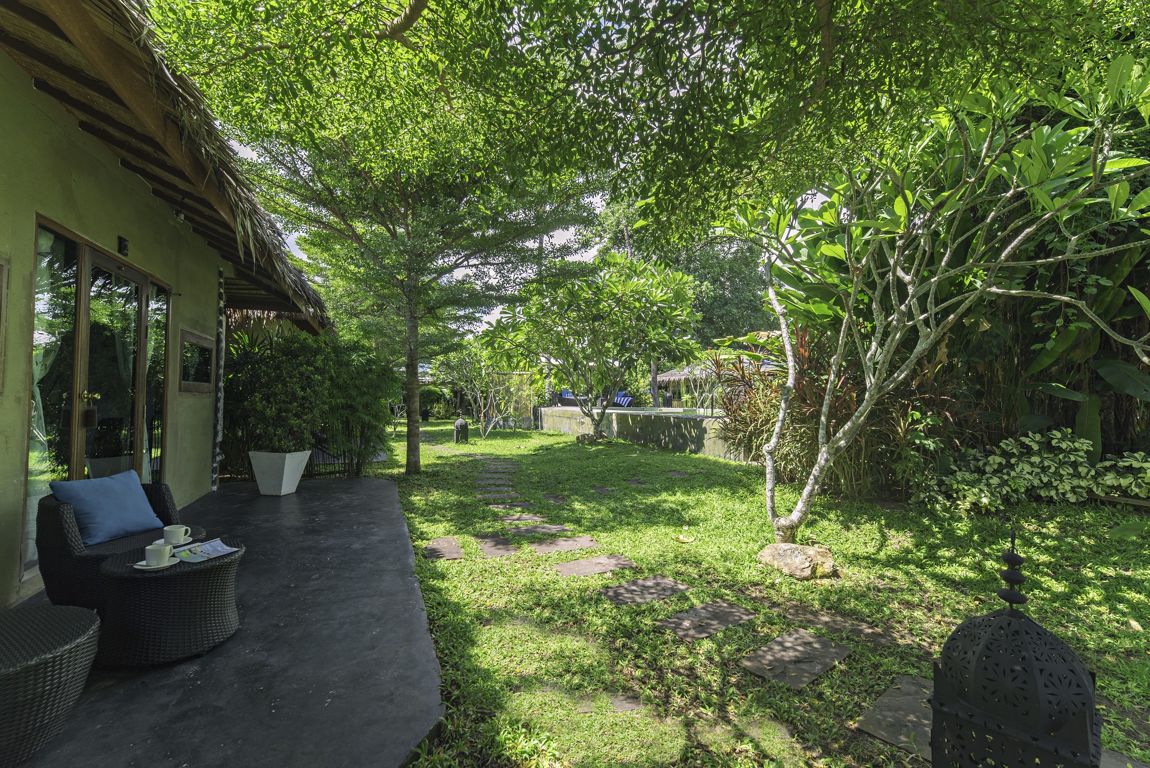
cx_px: 575
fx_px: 479
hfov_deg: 100.4
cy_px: 384
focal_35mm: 15
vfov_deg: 77.4
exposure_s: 1/80
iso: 200
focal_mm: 15
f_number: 8
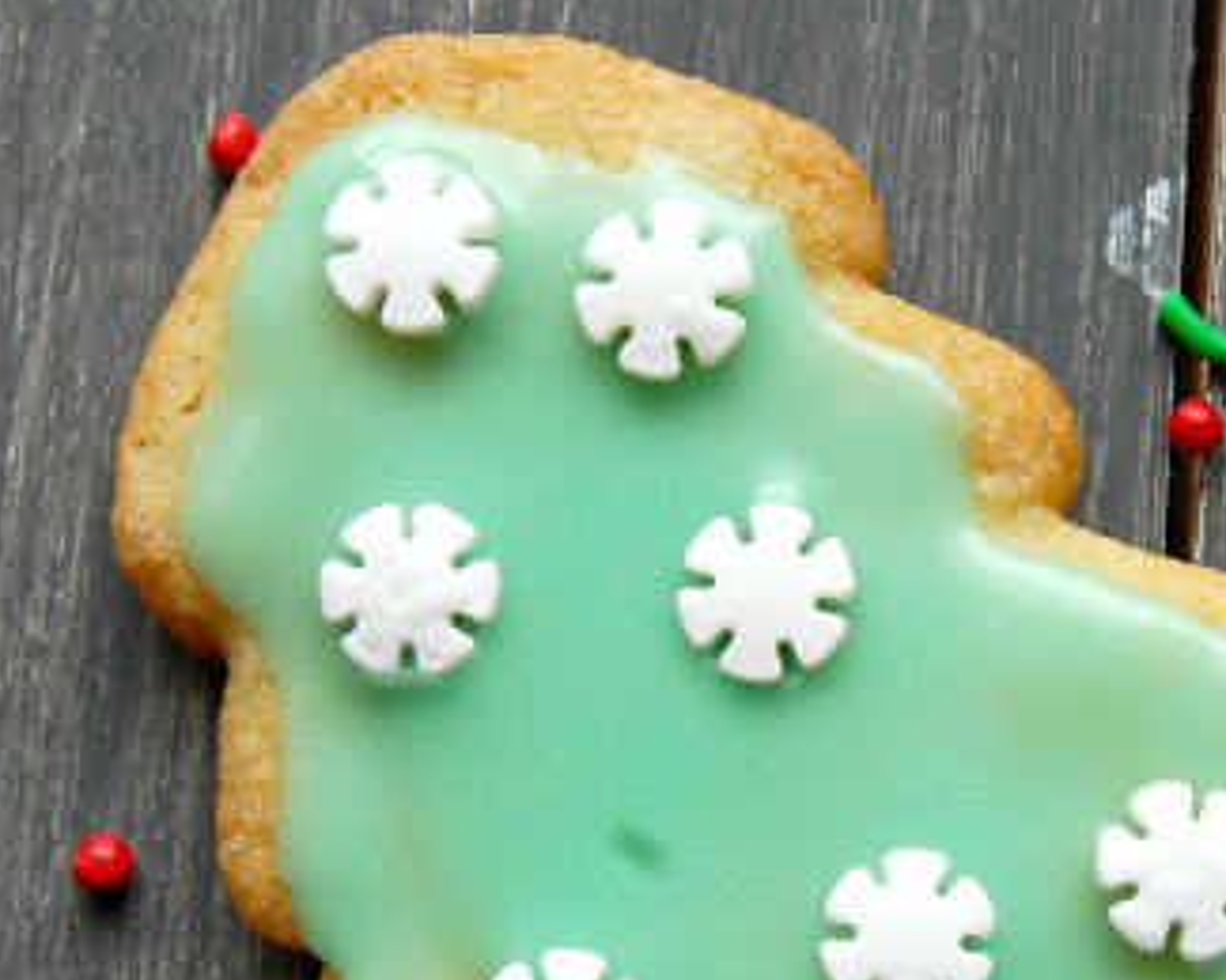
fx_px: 3555
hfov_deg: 19.4
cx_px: 935
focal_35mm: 98
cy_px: 779
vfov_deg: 15.6
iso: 400
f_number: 9
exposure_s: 1/100
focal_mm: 30
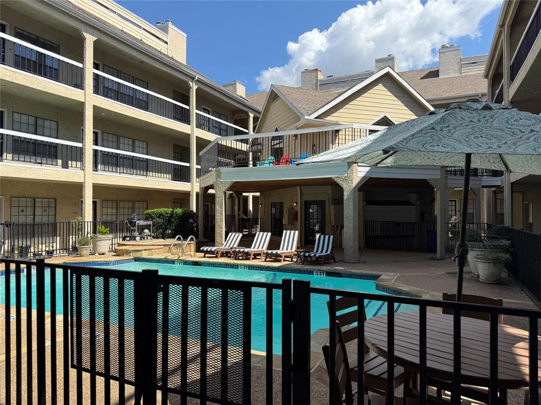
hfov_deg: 71.6
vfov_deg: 56.8
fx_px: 375
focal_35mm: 24
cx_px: 270
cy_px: 202
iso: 80
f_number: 1.78
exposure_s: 1/2907
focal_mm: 6.76
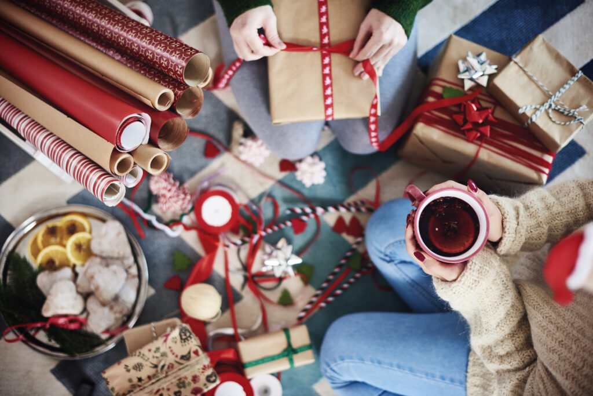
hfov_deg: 39.6
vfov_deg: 27.0
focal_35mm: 50
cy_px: 198
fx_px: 824
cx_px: 296
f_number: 2.2
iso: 200
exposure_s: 1/125
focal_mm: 50
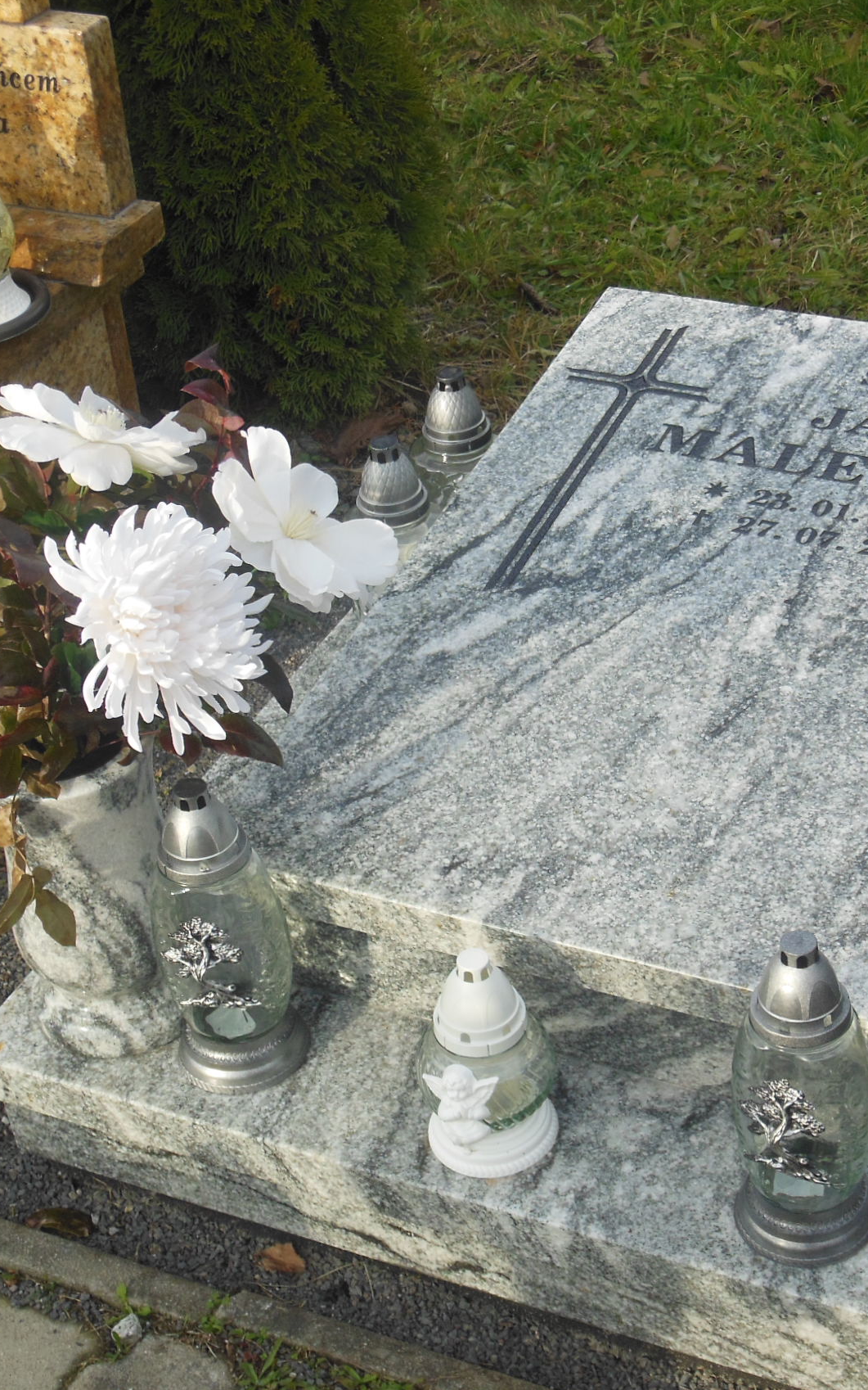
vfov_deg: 33.5
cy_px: 694
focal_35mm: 61
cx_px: 631
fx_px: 2309
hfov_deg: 21.1
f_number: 3.8
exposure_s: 1/500
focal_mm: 7.7
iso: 125
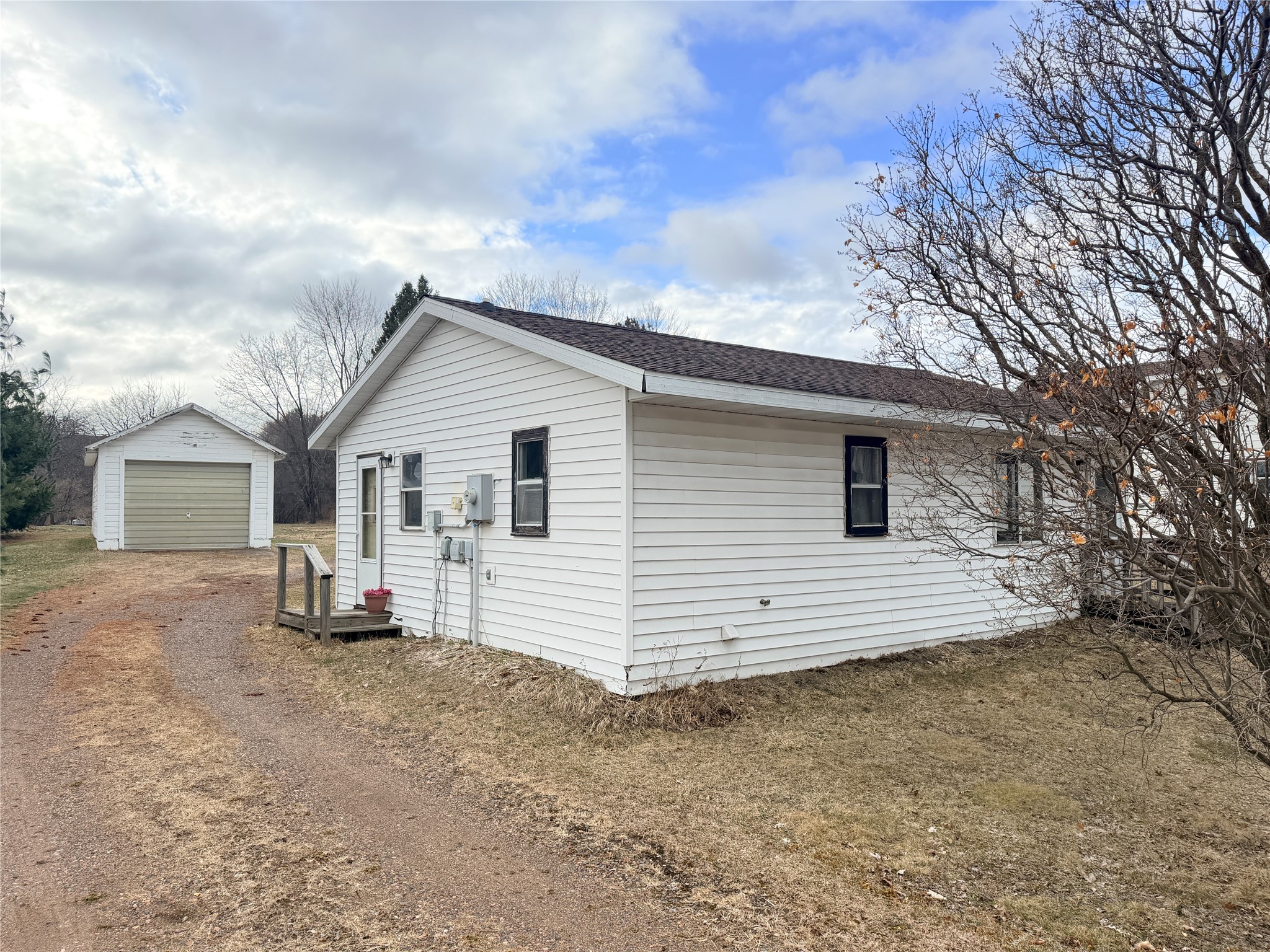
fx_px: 881
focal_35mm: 24
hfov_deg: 71.6
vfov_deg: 56.8
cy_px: 476
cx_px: 635
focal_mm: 6.76
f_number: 1.78
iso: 100
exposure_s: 1/1901
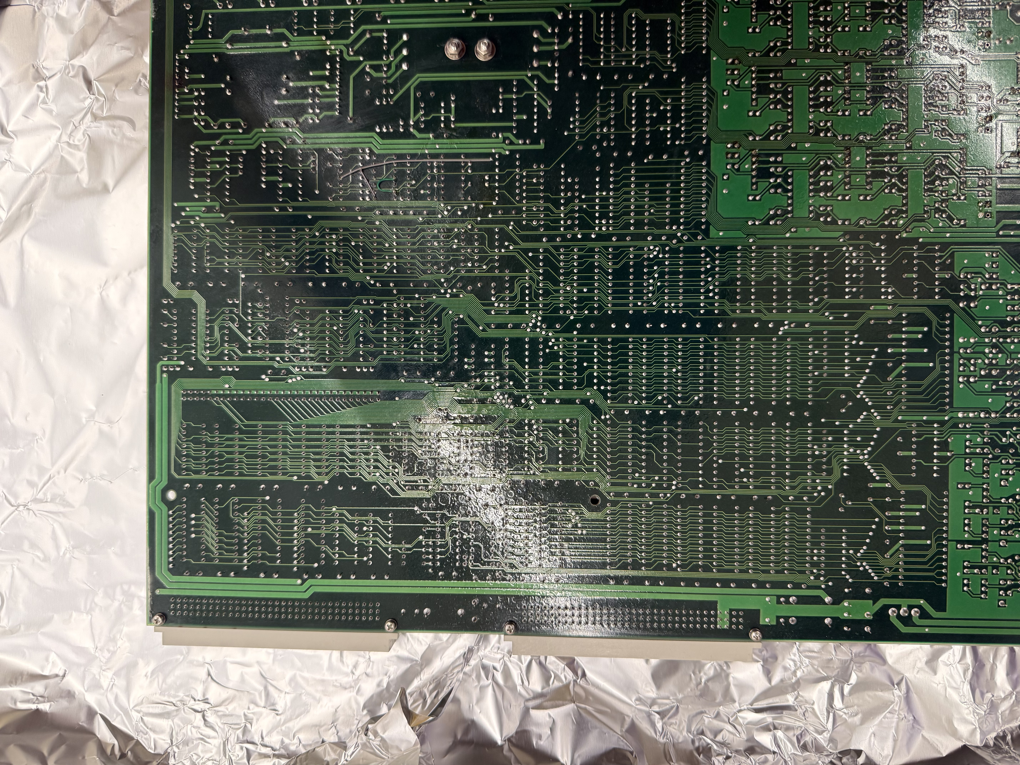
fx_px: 707
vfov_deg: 56.8
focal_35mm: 24
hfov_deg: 71.6
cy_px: 382
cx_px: 510
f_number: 1.78
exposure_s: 1/75
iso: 160
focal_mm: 6.76
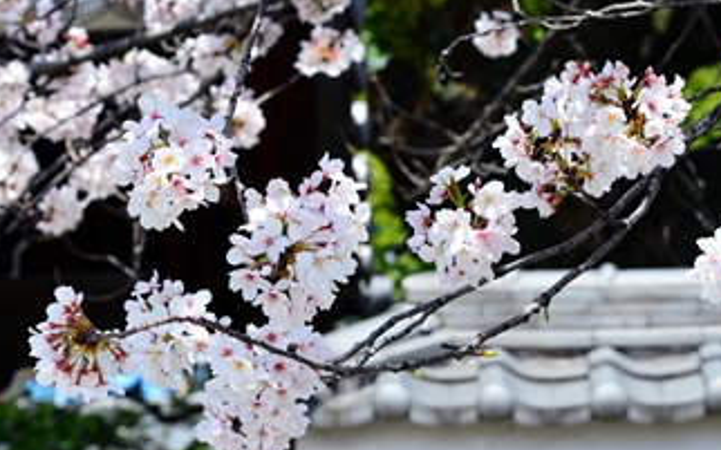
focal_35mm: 248
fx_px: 4871
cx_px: 358
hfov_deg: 8.5
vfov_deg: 5.3
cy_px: 197
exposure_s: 1/400
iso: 400
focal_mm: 98
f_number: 10
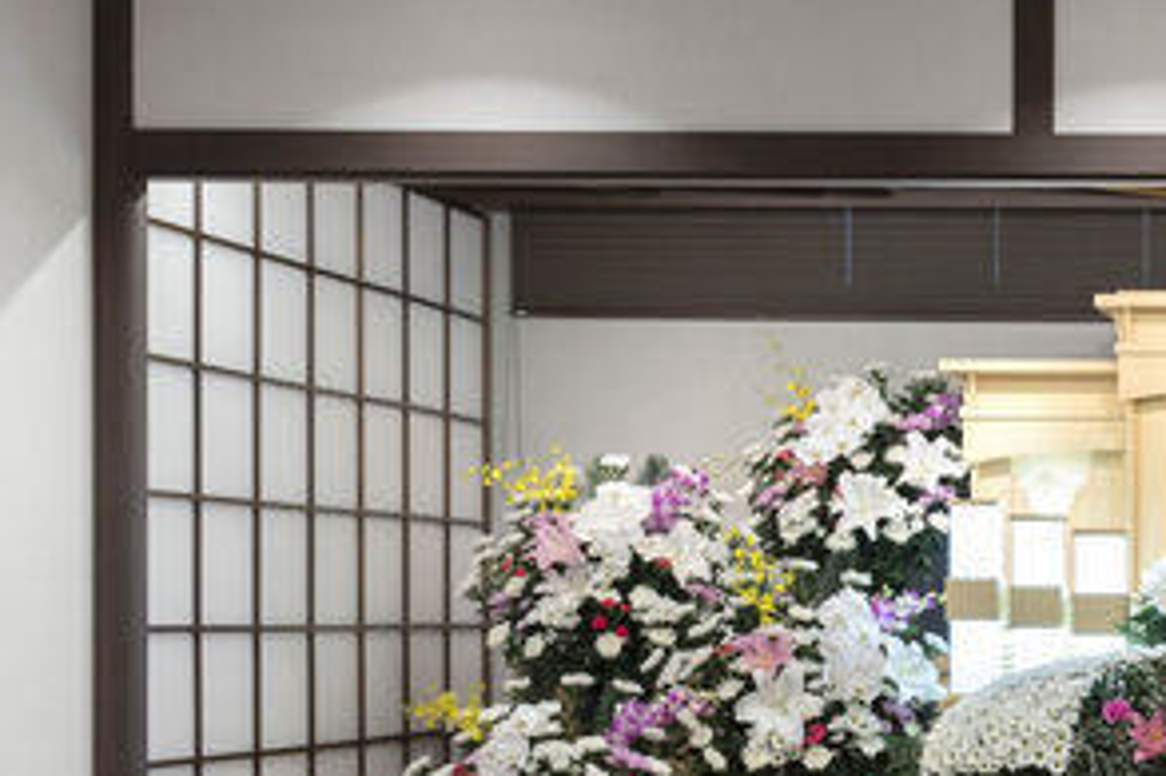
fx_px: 2654
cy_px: 561
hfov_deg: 22.4
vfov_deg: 16.6
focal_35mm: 82
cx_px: 1488
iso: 400
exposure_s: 1/40
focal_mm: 30
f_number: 8
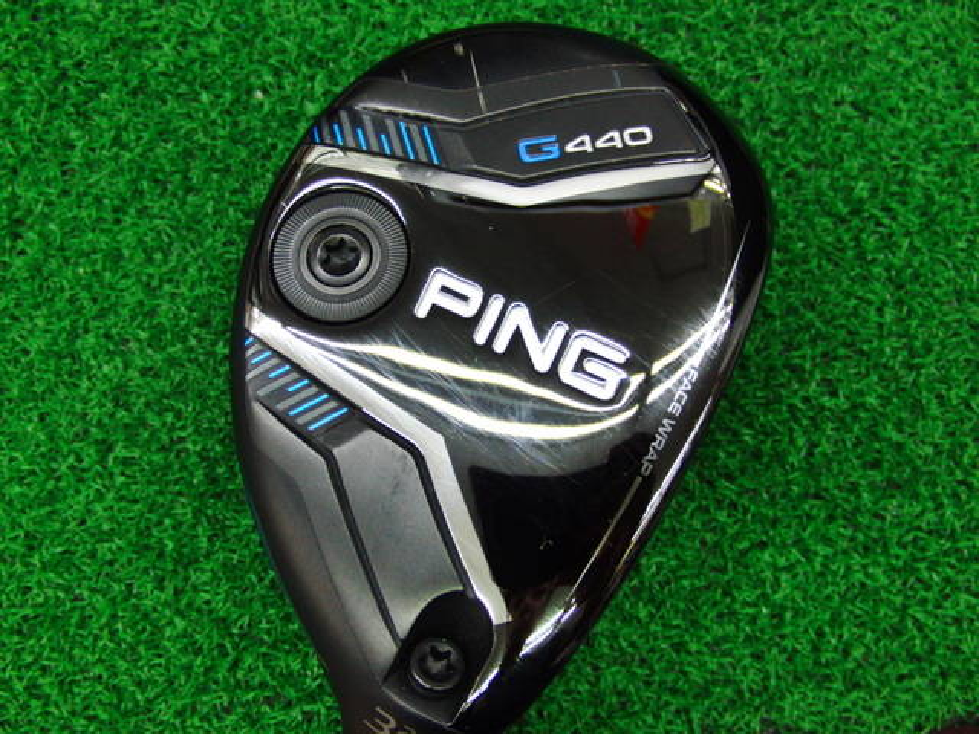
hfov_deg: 50.1
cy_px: 367
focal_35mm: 37
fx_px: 1046
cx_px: 490
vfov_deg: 38.7
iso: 400
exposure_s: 1/50
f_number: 3.6
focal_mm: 6.42
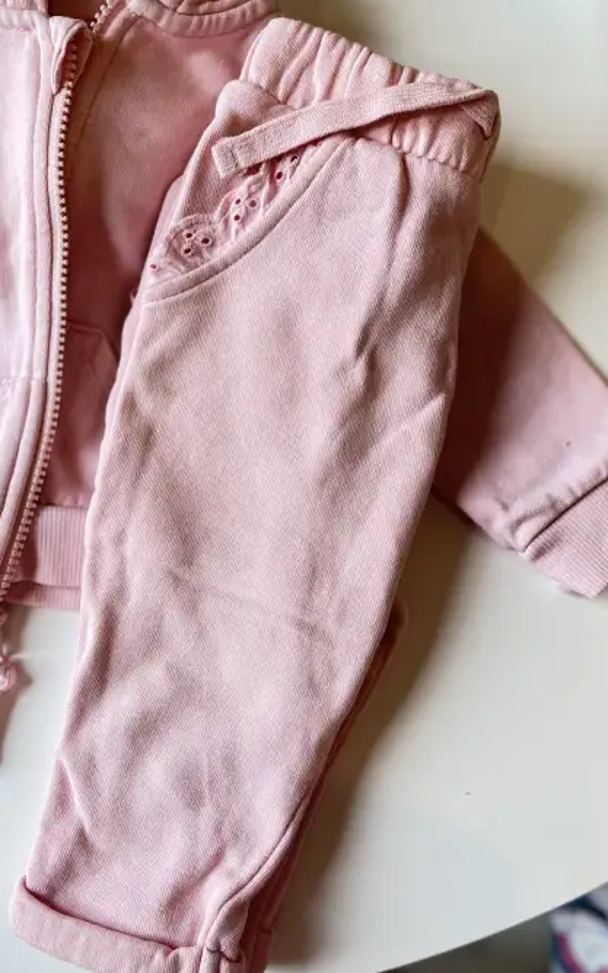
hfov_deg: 40.5
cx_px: 254
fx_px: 822
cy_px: 454
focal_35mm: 31
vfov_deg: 61.2
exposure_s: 1/50
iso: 80
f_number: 1.6
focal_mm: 5.1
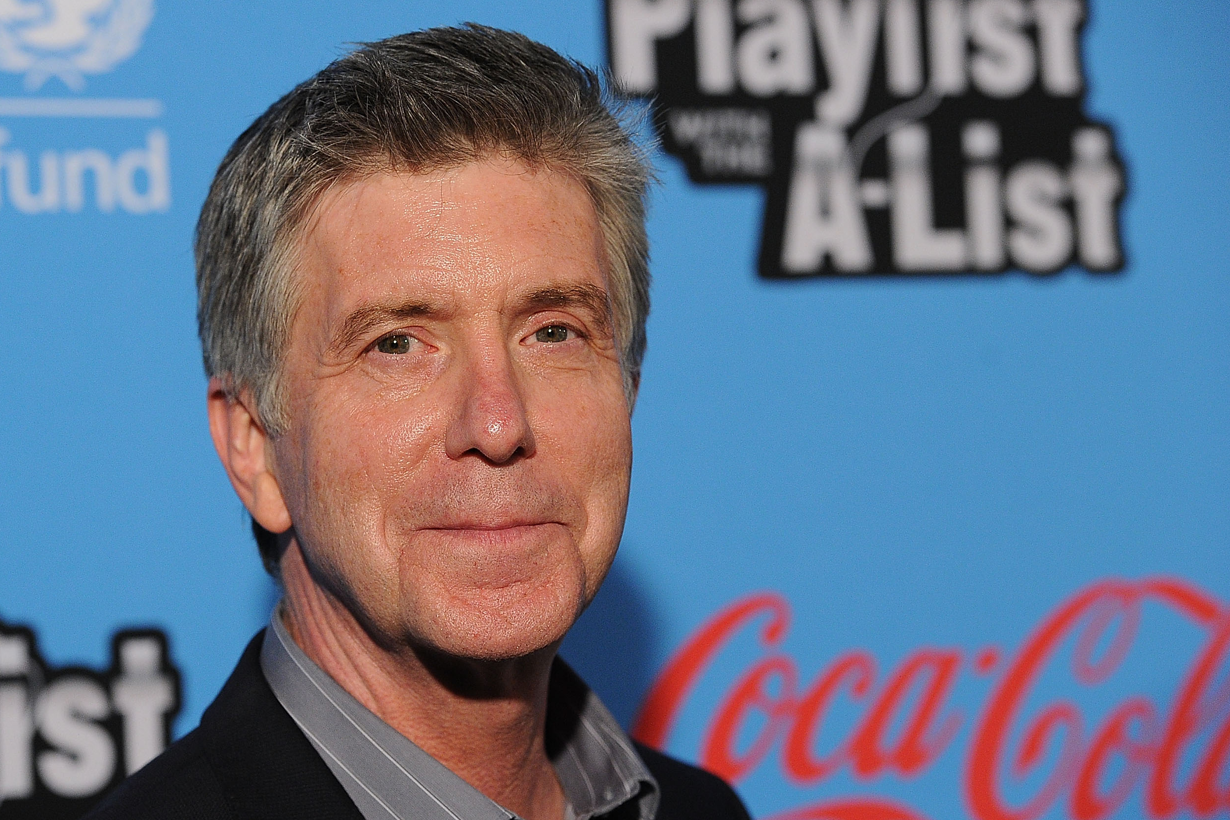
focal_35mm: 135
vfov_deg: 10.2
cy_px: 472
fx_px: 4611
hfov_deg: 15.2
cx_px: 506
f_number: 4
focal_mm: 112
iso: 3200
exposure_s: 1/800
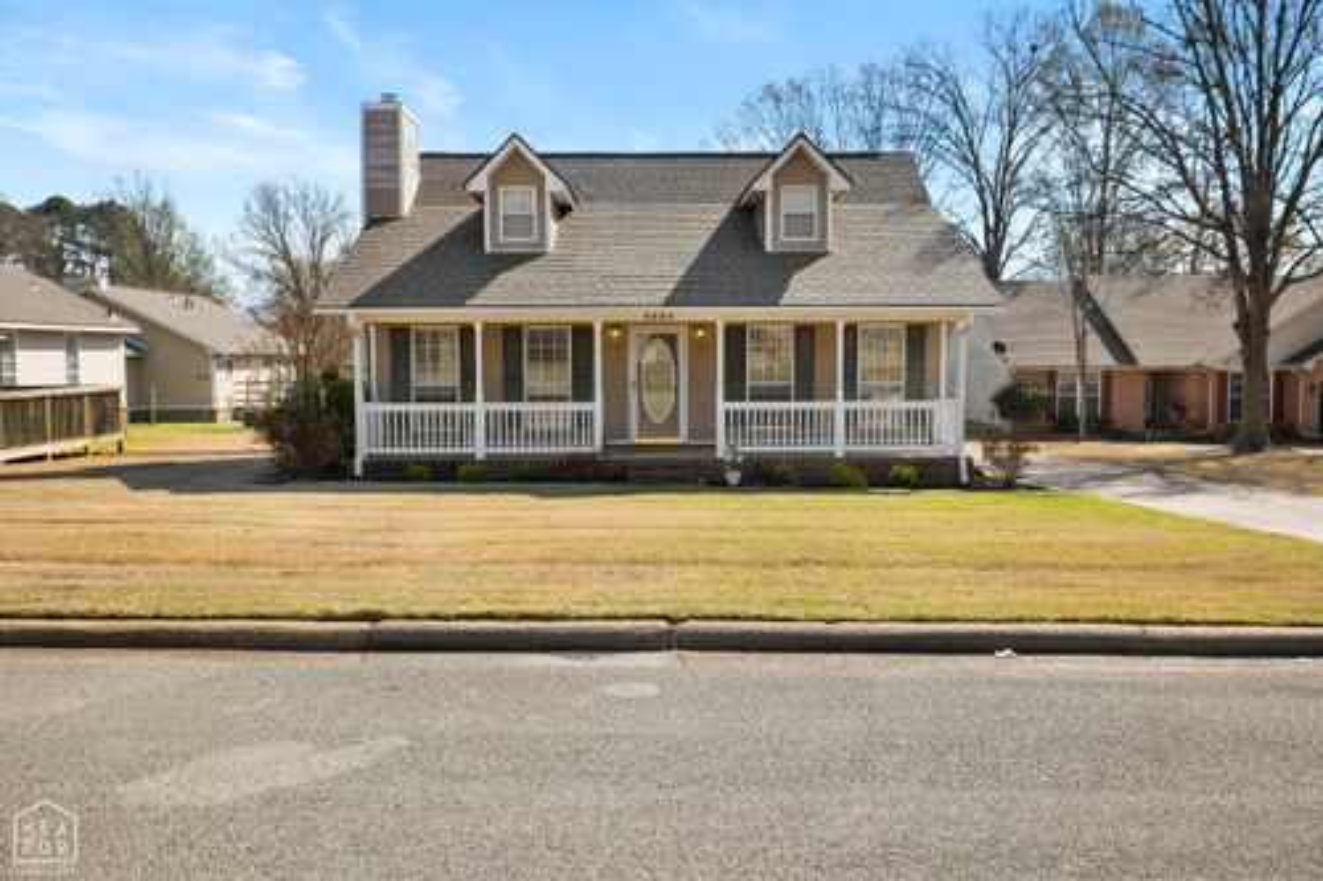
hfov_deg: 54.5
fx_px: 1286
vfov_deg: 37.8
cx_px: 662
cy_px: 440
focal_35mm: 35
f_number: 6.3
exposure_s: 1/250
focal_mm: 35
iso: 100
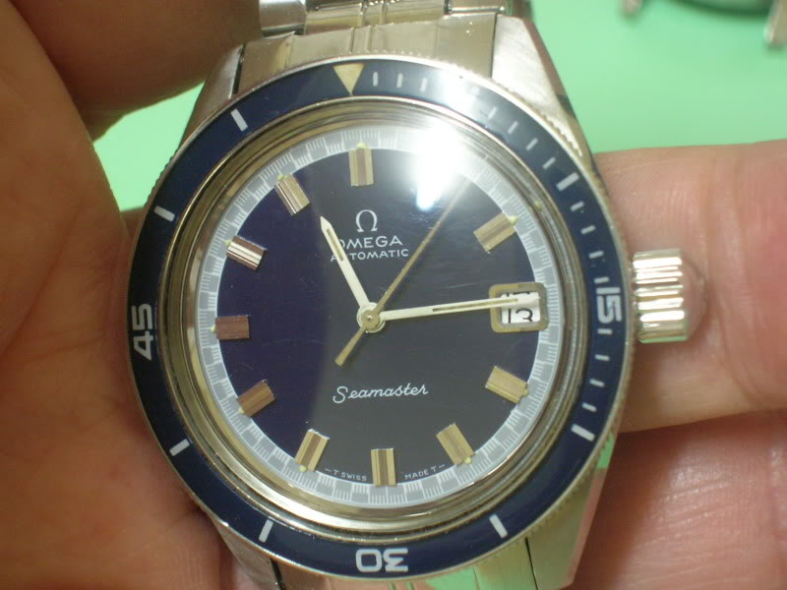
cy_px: 295
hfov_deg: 26.3
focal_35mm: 74
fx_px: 1682
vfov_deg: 19.9
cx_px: 394
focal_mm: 12.3
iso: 167
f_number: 4
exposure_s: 1/3.33
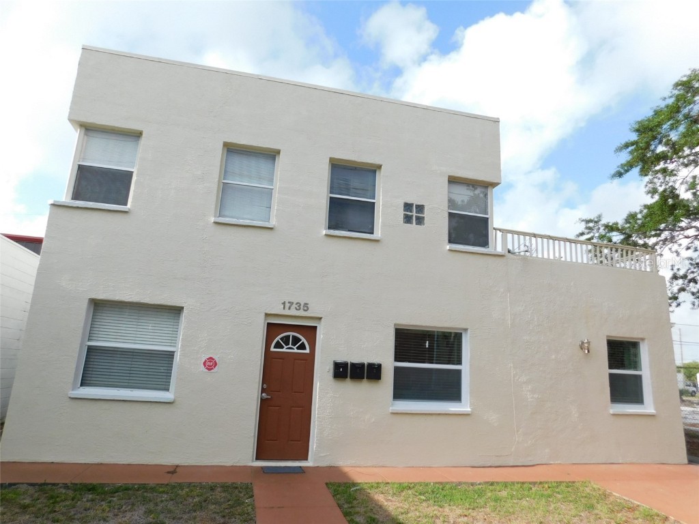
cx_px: 350
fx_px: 464
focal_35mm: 23
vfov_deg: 58.9
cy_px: 262
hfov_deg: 73.9
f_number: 3
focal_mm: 4
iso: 125
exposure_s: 1/800
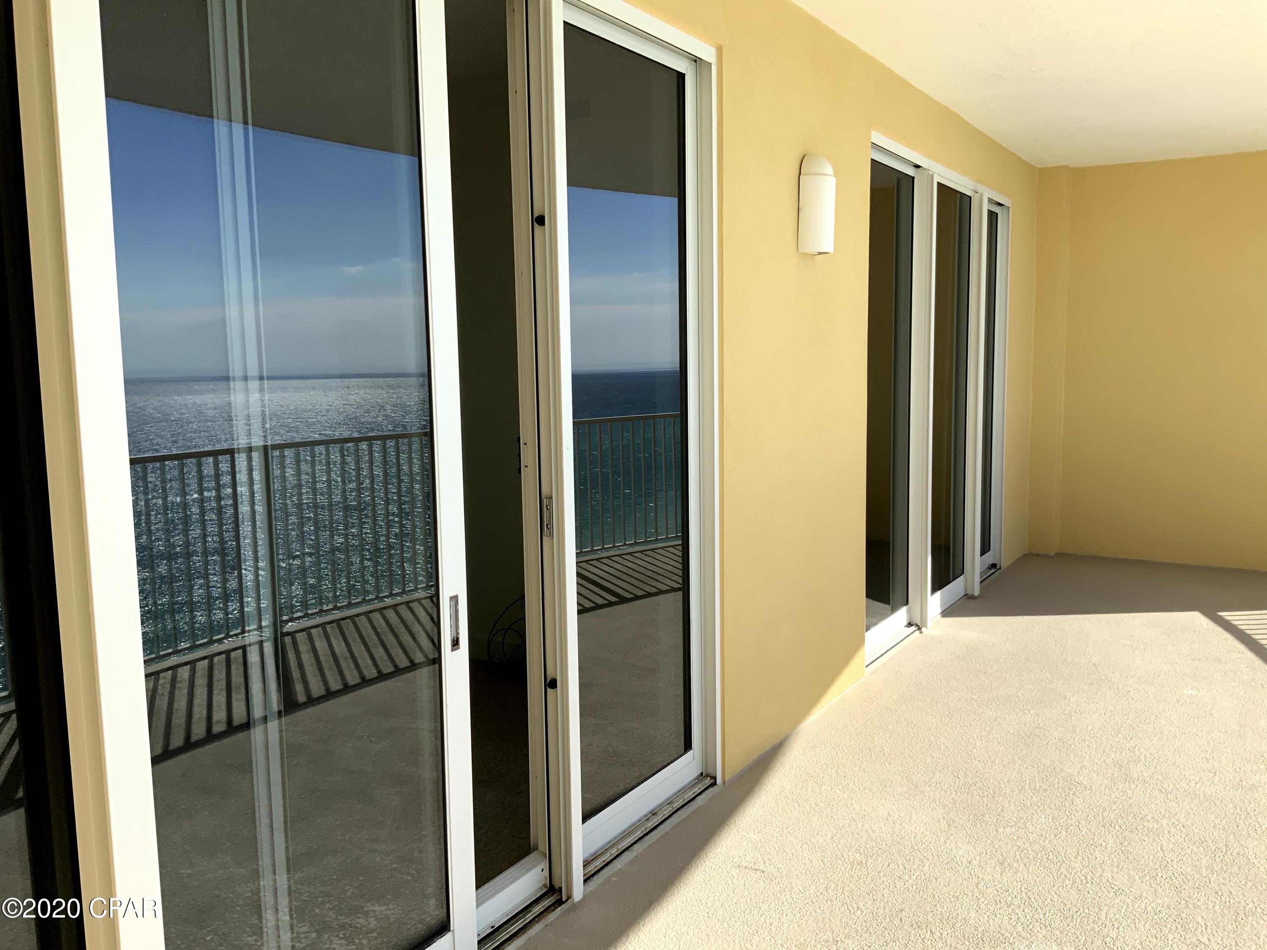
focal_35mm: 29
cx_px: 634
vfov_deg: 48.2
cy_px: 475
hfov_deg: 61.7
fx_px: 1061
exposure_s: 1/1786
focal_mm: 3
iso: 16
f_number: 1.8
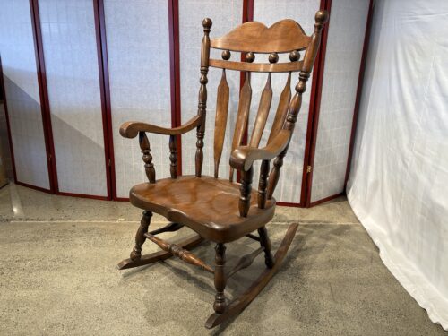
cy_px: 168
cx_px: 224
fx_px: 336
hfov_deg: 67.3
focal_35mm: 26
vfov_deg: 53.1
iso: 80
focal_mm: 5.96
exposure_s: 1/120
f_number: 1.6
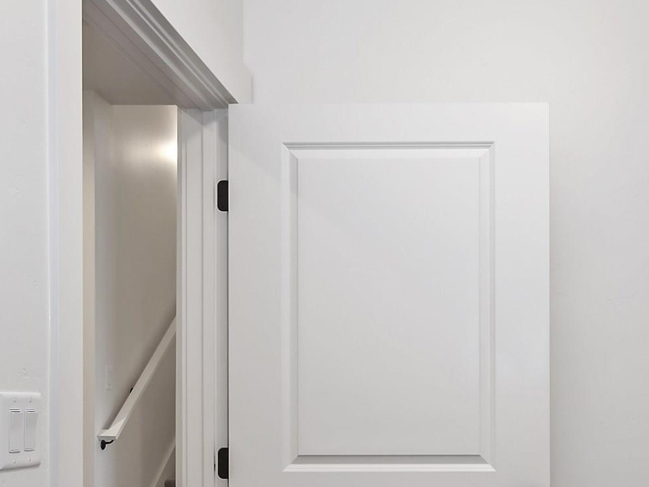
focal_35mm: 45
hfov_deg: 40.5
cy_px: 426
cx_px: 509
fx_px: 844
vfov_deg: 30.9
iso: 320
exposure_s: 1/8
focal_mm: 15
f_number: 6.3
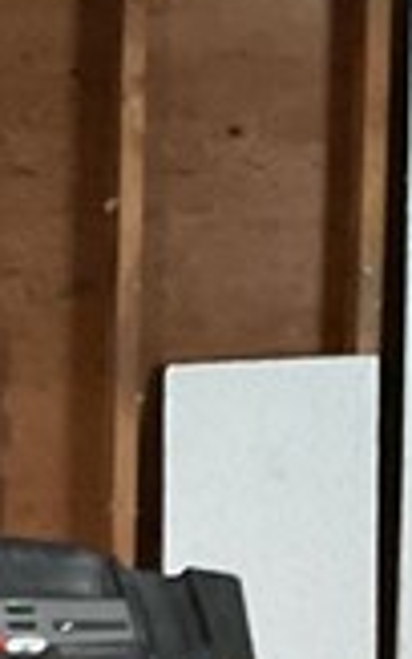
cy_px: 1039
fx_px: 3464
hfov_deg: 6.6
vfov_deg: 10.4
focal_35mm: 193
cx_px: -465
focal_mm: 3
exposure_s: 1/30
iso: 320
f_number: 1.8
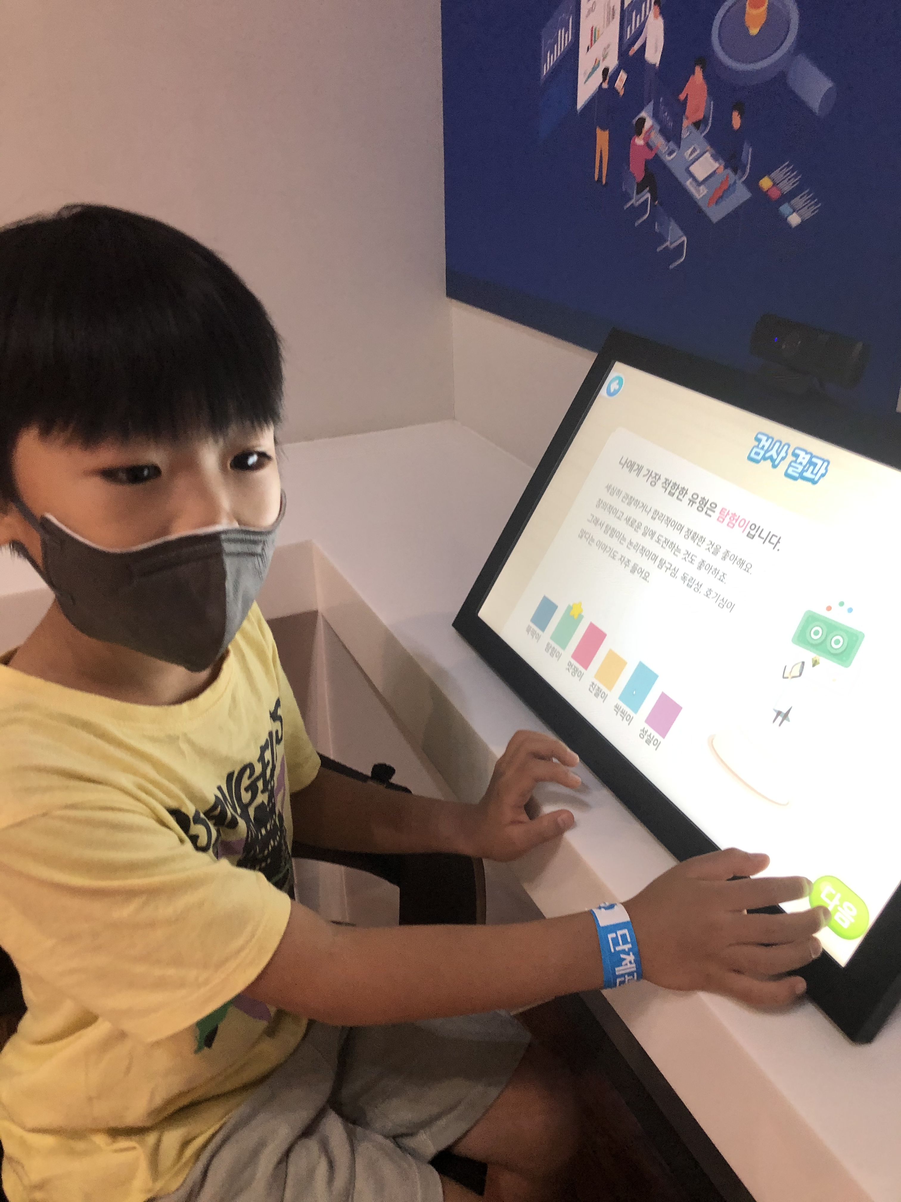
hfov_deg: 49.7
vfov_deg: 63.4
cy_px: 601
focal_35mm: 28
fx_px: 972
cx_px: 450
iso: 40
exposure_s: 1/15
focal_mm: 3.99
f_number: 1.8
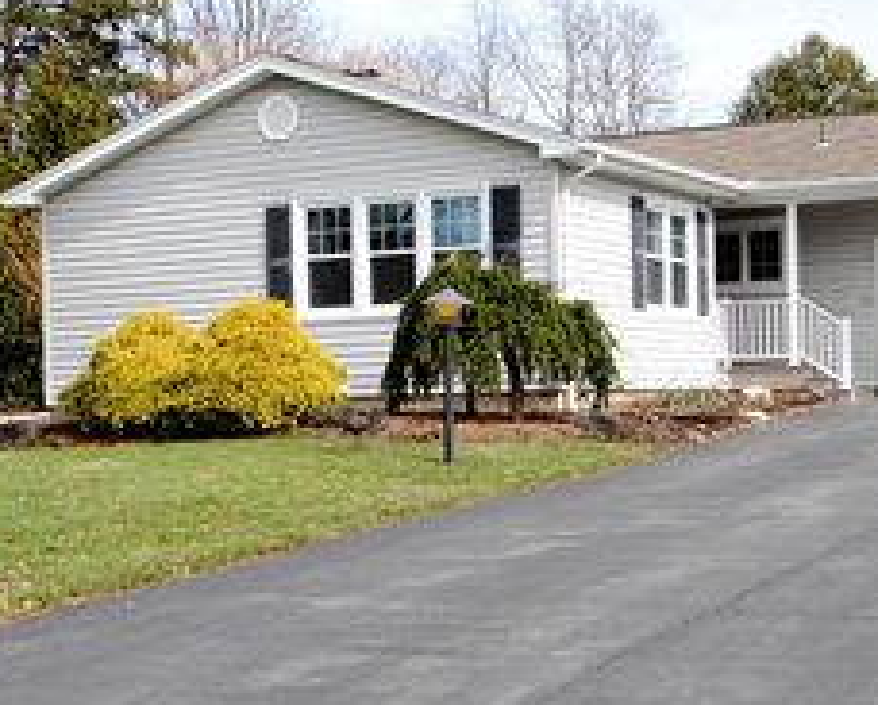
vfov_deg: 20.7
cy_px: 431
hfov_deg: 25.6
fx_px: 1925
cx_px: 543
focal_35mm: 74
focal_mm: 24
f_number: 7.1
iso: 100
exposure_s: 1/200
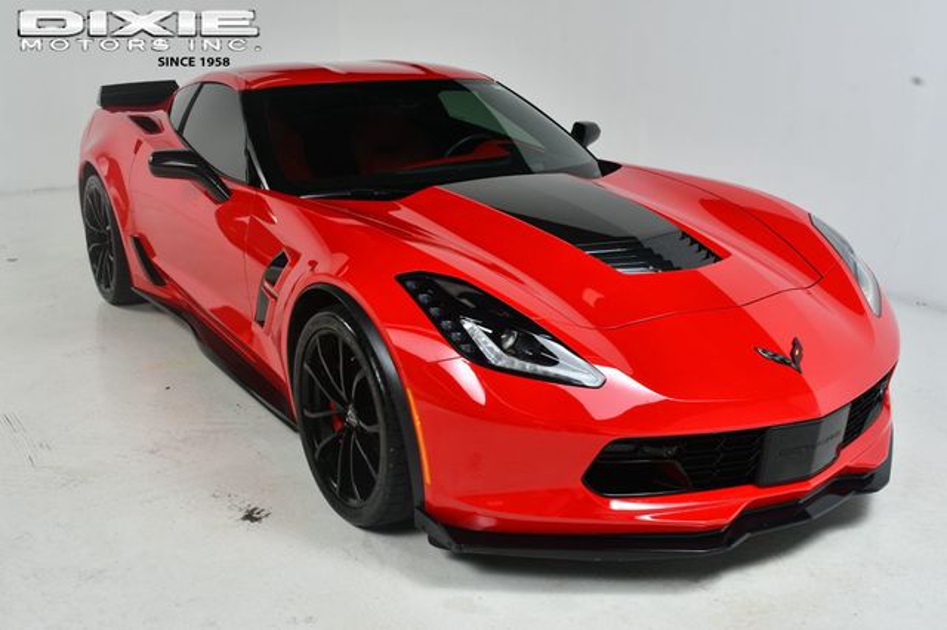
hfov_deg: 53.2
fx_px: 946
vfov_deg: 36.8
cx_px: 474
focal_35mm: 36
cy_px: 315
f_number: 13
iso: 100
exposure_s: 1/160
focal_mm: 24
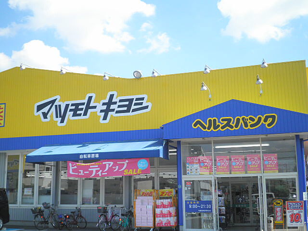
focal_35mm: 47
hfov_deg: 40.4
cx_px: 154
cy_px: 116
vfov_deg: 30.9
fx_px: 418
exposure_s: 1/400
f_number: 3.4
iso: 64
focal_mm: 8.3
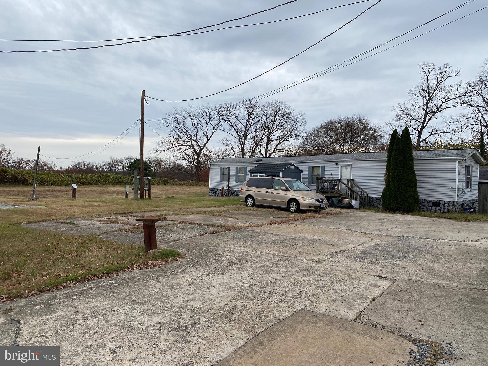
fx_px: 367
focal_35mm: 26
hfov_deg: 67.3
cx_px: 244
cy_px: 183
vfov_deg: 53.1
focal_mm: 4.25
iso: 32
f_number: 1.8
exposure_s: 1/1034
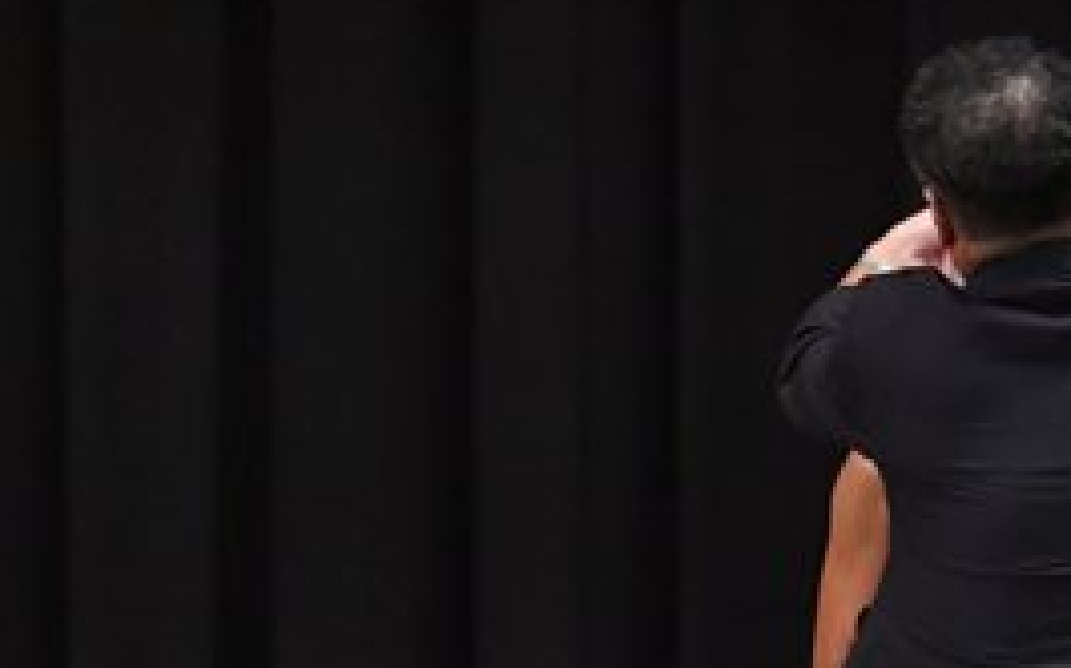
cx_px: -385
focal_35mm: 599
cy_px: 946
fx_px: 17476
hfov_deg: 3.5
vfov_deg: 2.2
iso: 5000
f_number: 5.6
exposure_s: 1/400
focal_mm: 135
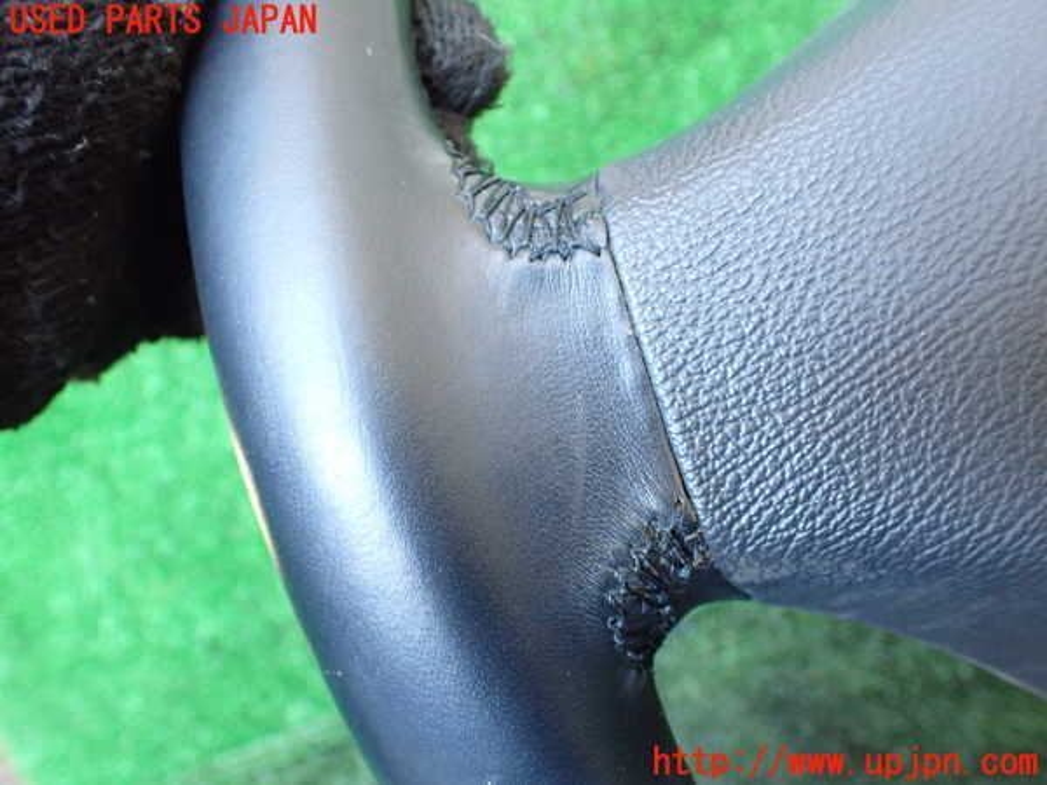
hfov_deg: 60.0
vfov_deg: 46.8
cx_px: 524
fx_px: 907
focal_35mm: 30
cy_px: 392
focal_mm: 5.4
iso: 800
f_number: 2.3
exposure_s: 1/40
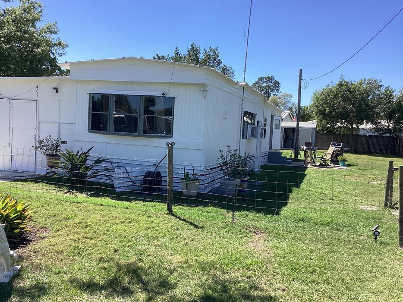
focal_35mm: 34
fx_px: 396
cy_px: 152
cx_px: 183
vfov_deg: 41.8
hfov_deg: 53.9
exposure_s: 1/959
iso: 25
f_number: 2.4
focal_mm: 3.3
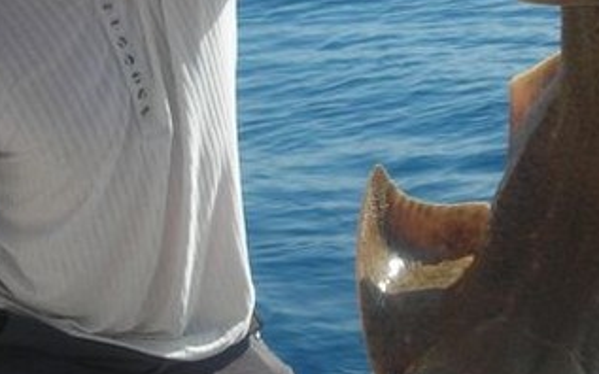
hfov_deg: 21.0
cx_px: 299
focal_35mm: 99
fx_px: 1616
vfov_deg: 13.2
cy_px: 170
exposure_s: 1/570
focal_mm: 7.8
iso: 50
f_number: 3.4
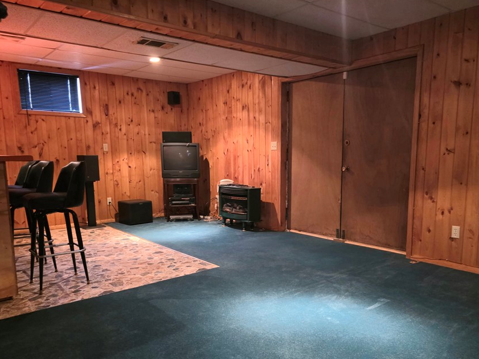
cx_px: 240
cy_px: 213
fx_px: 388
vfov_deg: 49.5
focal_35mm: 28
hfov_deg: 63.4
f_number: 1.7
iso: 1600
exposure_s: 1/40
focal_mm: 6.3
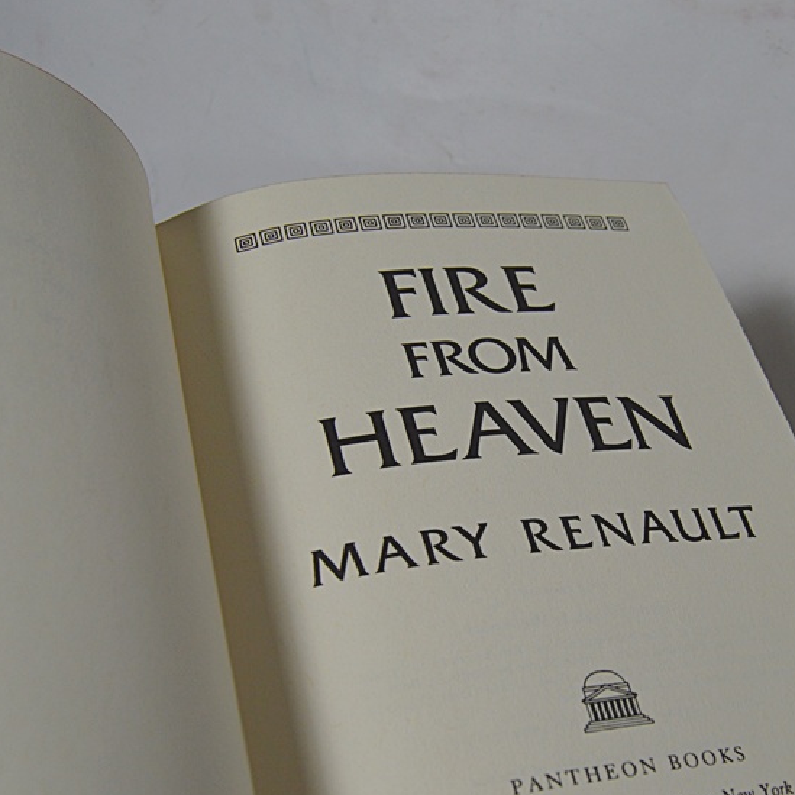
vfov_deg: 33.3
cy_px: 473
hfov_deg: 33.2
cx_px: 498
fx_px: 1325
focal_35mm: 51
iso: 400
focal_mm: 22
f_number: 5.6
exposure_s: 1/125
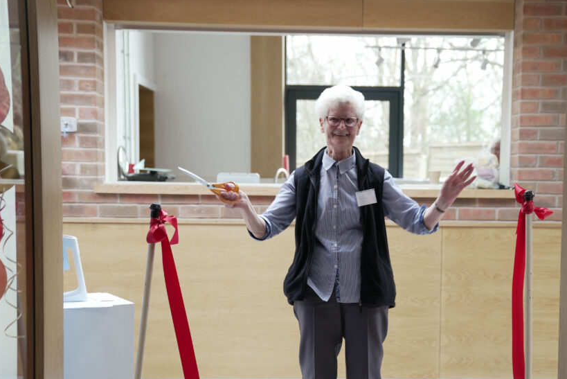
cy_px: 234
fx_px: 867
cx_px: 351
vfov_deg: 24.6
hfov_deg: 36.0
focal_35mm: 55
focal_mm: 44
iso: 320
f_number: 2.8
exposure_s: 1/80
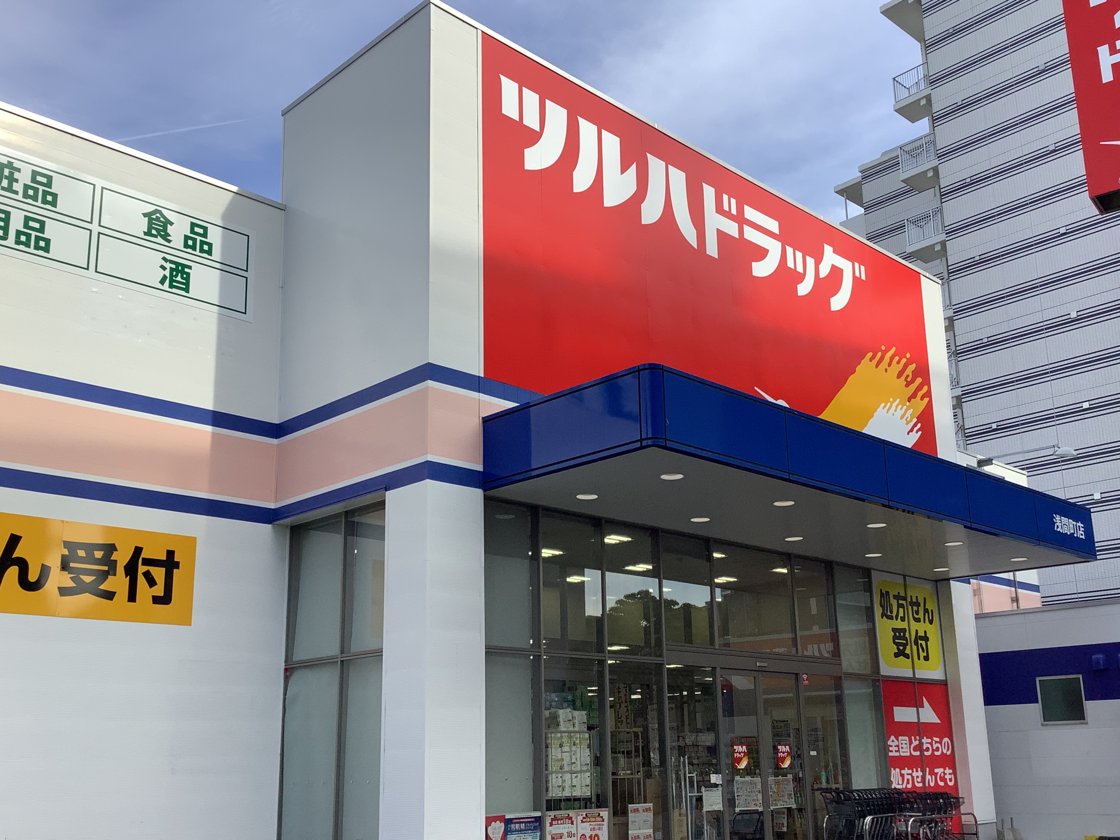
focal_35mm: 35
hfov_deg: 52.6
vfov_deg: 40.6
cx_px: 567
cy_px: 473
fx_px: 1132
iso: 25
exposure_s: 1/679
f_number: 2.4
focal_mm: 3.3
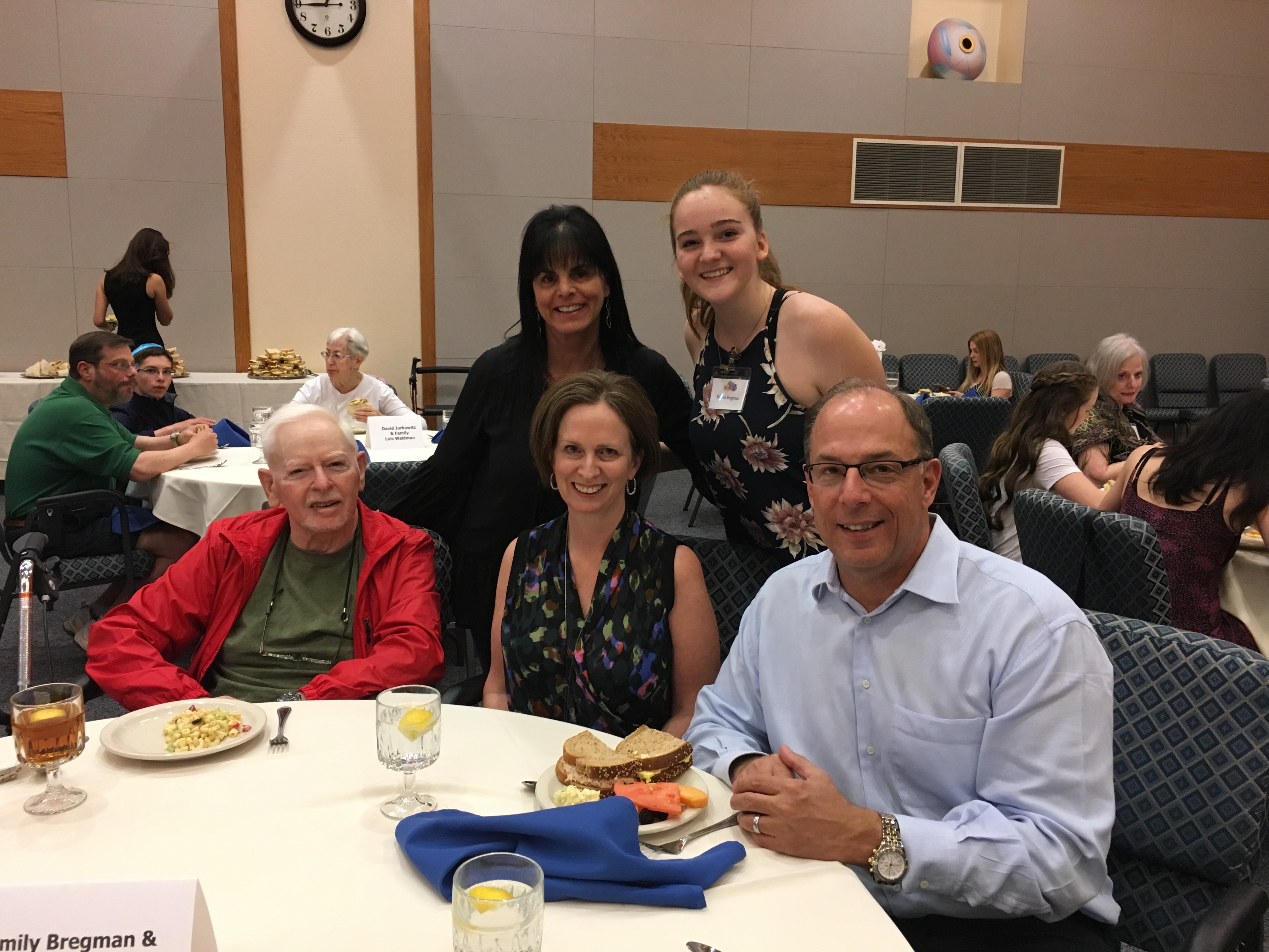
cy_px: 476
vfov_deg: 48.2
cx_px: 634
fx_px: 1063
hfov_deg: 61.7
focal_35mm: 29
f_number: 2.2
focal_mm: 4.15
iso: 125
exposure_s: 1/30
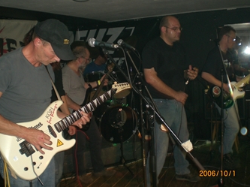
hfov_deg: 46.8
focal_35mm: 40
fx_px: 289
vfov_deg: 35.9
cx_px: 120
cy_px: 95
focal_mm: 6.3
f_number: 3.1
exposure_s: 1/30
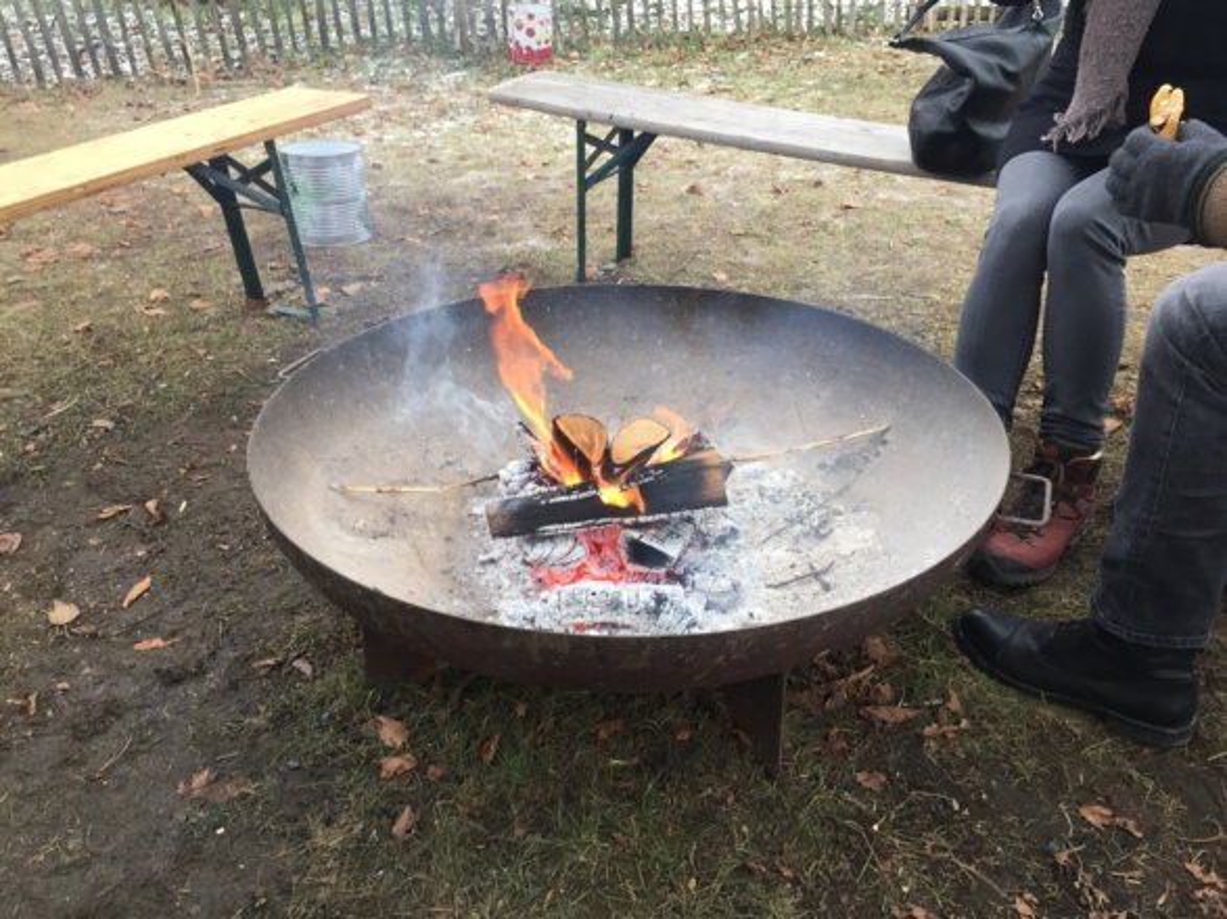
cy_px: 460
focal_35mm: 29
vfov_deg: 48.2
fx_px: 1028
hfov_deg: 61.7
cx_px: 614
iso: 32
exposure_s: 1/33
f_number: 2.2
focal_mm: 4.15
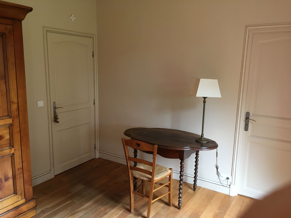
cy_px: 109
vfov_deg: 48.2
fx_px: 244
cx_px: 146
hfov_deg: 61.7
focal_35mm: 29
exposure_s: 1/33
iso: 125
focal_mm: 4.15
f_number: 2.2
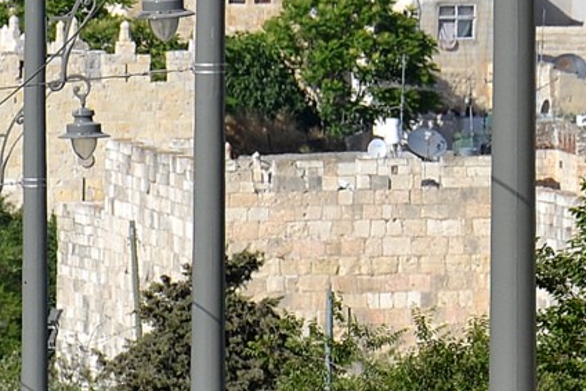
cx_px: -46
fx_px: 7252
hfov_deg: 4.6
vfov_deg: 3.1
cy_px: 423
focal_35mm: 445
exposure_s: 1/500
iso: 100
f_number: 5.6
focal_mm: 105
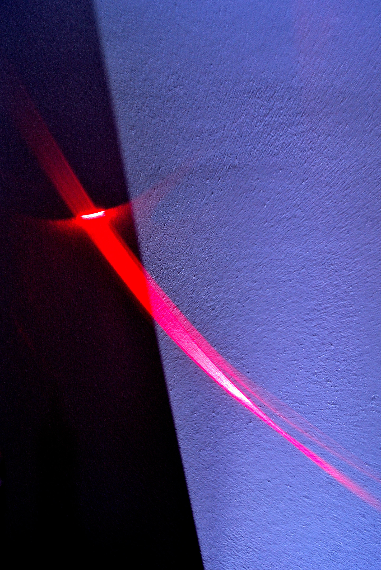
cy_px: 285
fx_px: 427
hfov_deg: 48.0
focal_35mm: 27
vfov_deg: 67.3
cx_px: 190
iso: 100
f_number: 9
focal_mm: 10
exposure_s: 5
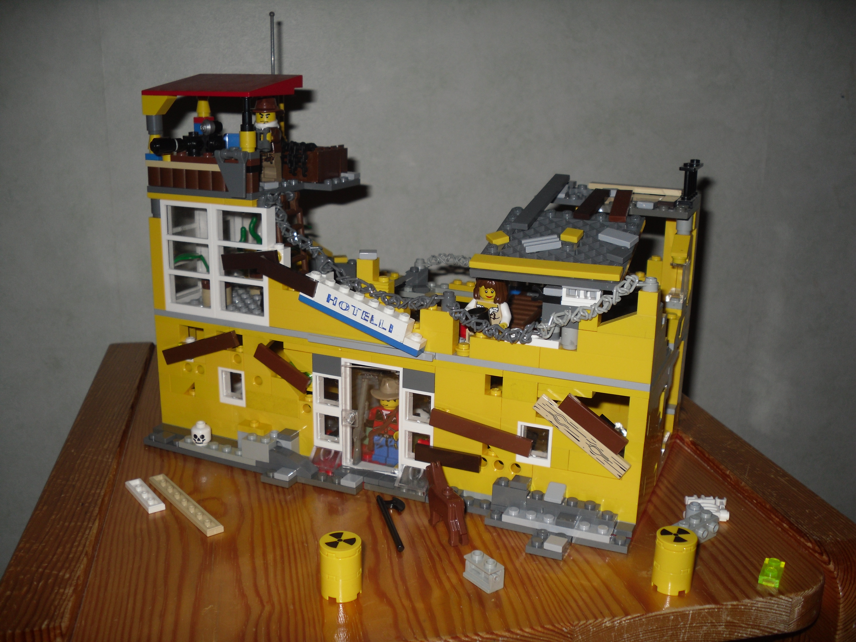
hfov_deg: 52.6
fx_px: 865
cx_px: 428
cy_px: 321
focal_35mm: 35
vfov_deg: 40.7
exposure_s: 1/45
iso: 80
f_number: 7.6
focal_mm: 6.3
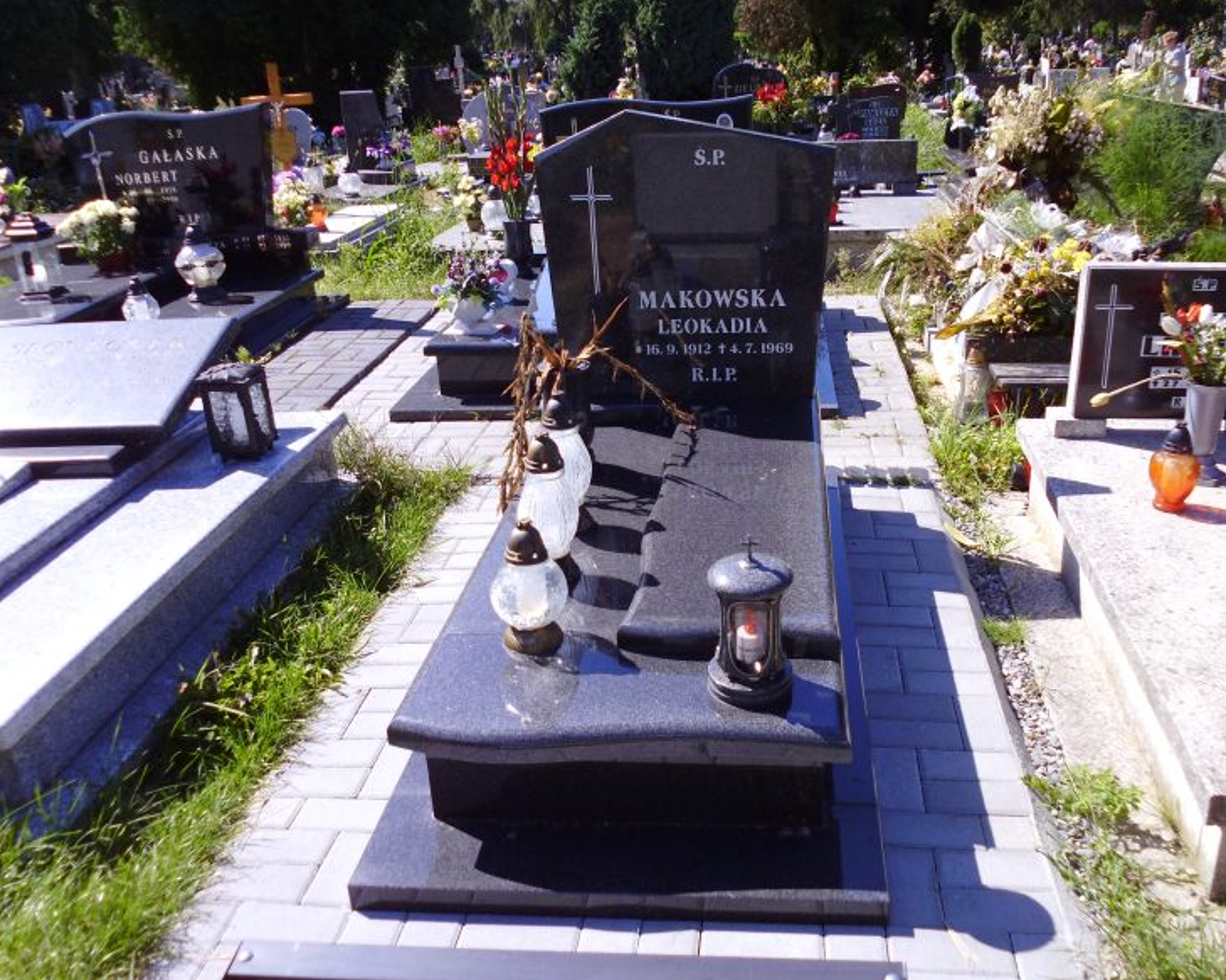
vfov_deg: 48.5
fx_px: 1088
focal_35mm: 30
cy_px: 484
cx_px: 671
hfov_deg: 58.7
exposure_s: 1/800
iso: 100
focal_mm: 5
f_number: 3.2
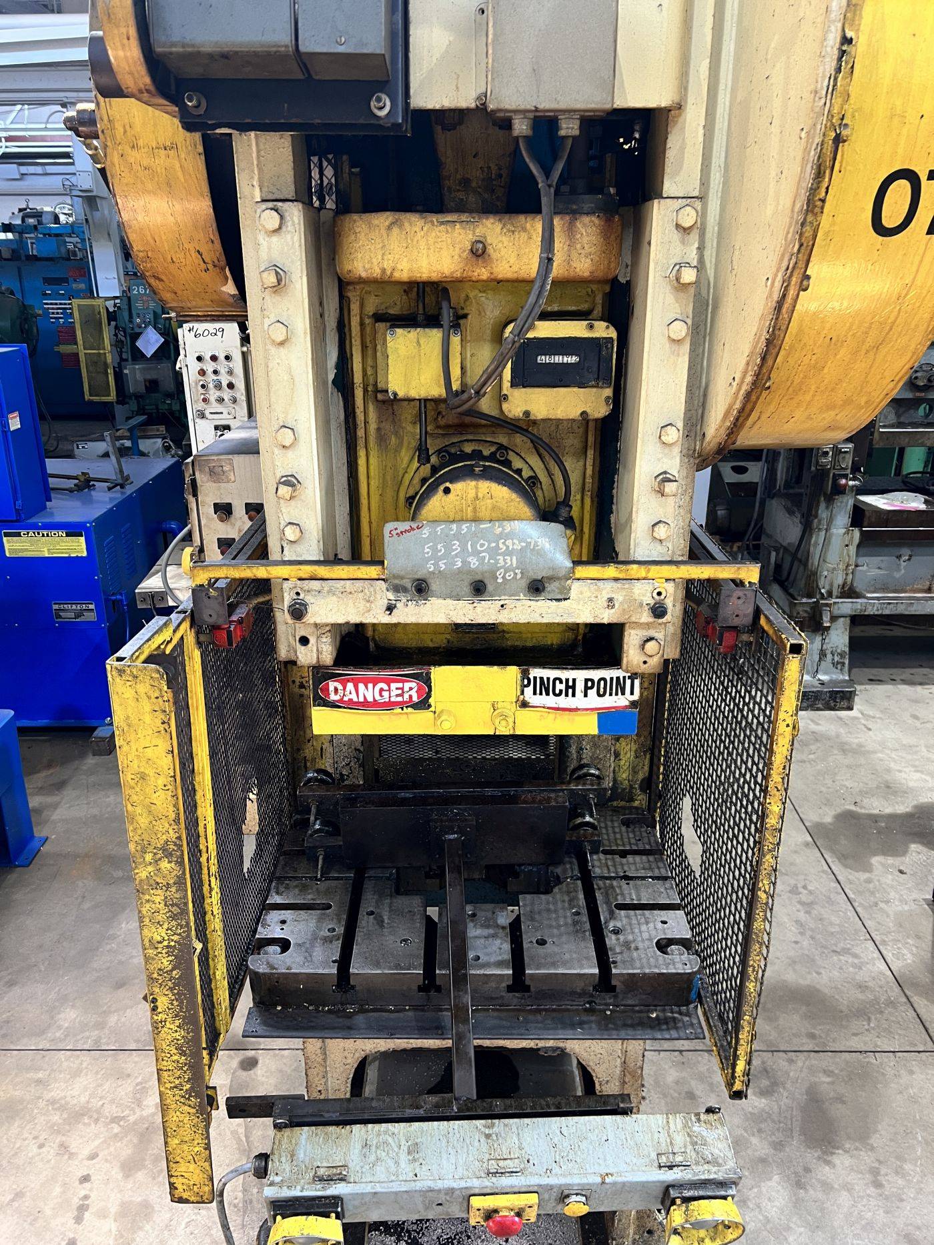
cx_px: 467
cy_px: 622
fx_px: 935
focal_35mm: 26
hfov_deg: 53.1
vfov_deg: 67.3
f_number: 1.5
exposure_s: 1/60
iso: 125
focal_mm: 5.7
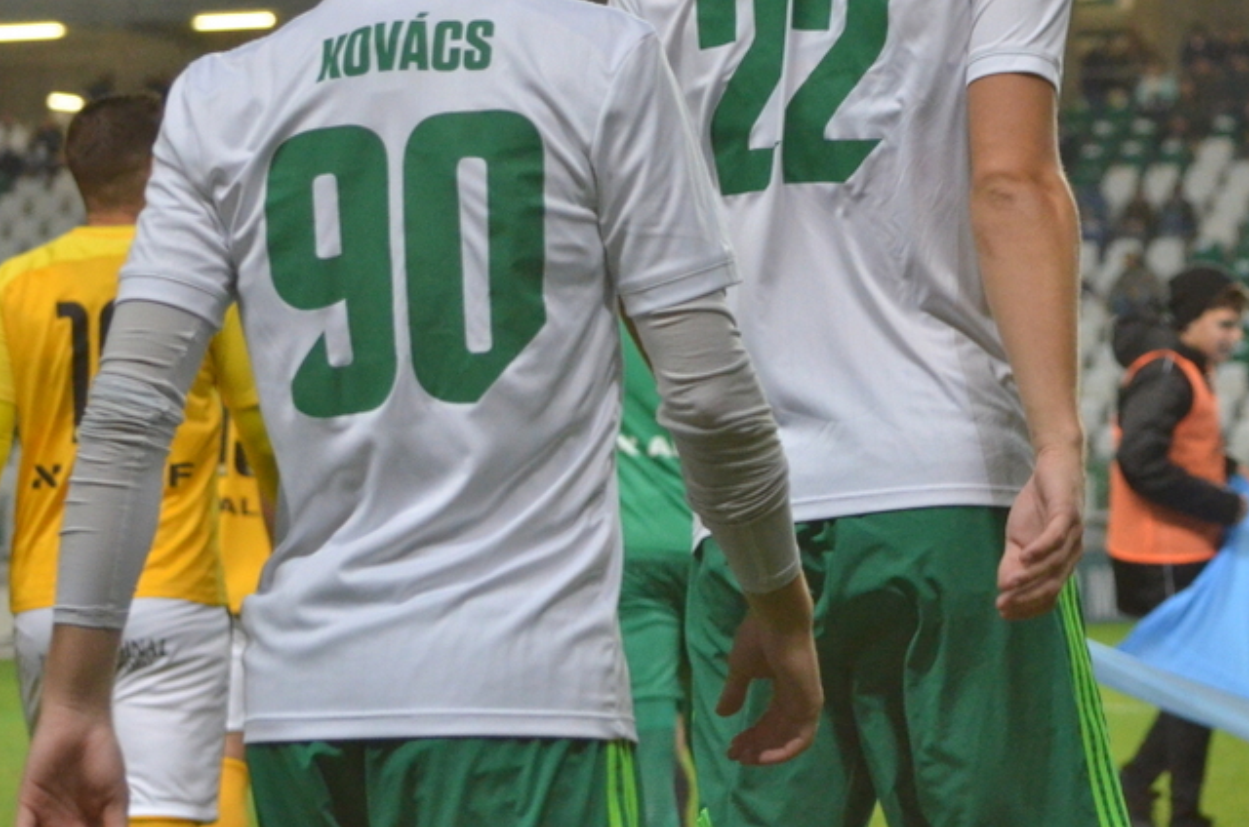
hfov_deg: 10.4
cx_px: 1103
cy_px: 184
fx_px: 6821
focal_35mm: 197
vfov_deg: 6.9
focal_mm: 70
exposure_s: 1/400
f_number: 5
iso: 2000
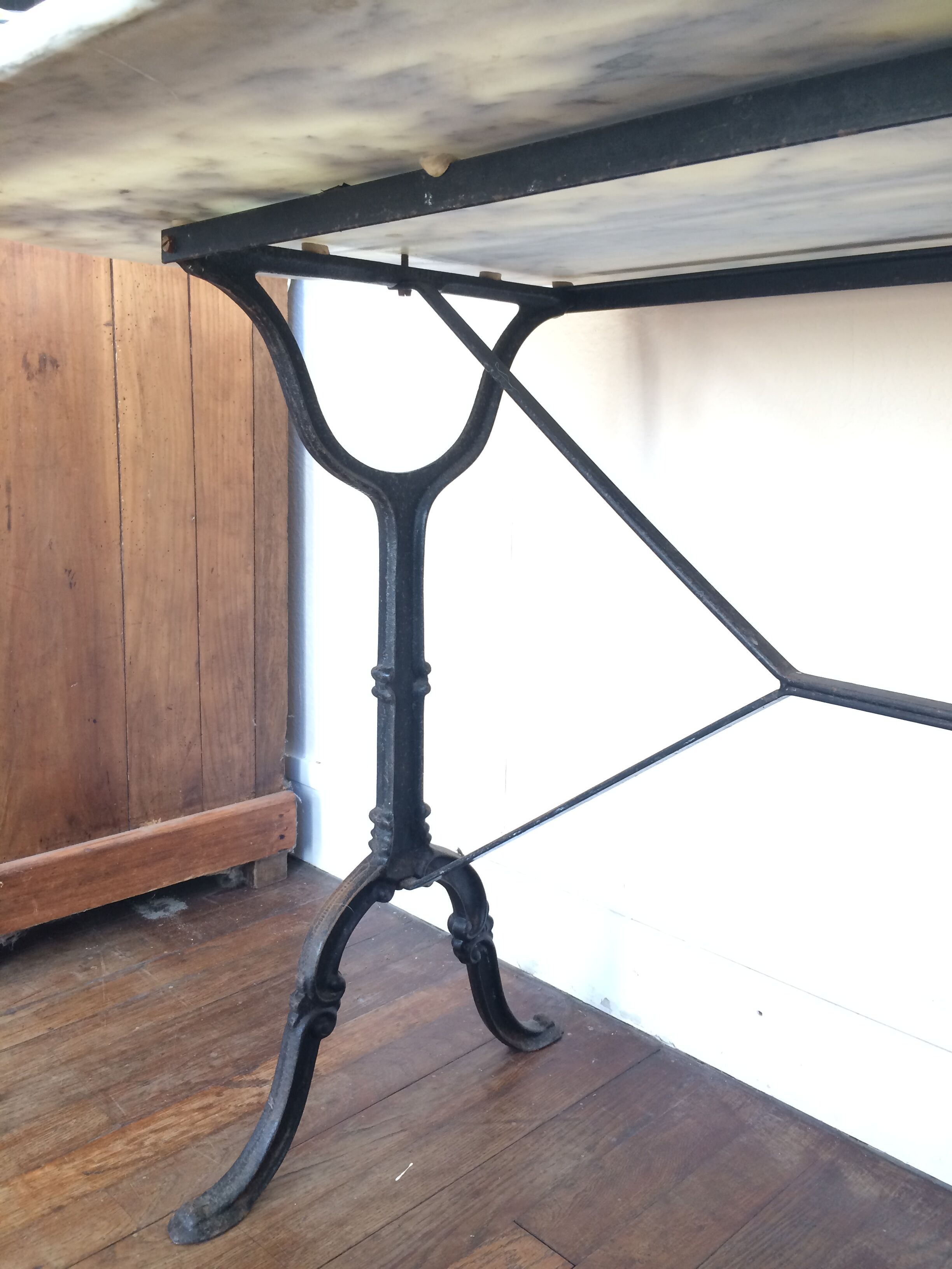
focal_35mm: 29
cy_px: 634
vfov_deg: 61.7
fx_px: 1063
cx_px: 476
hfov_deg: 48.2
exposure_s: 1/33
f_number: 2.2
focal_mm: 4.15
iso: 125
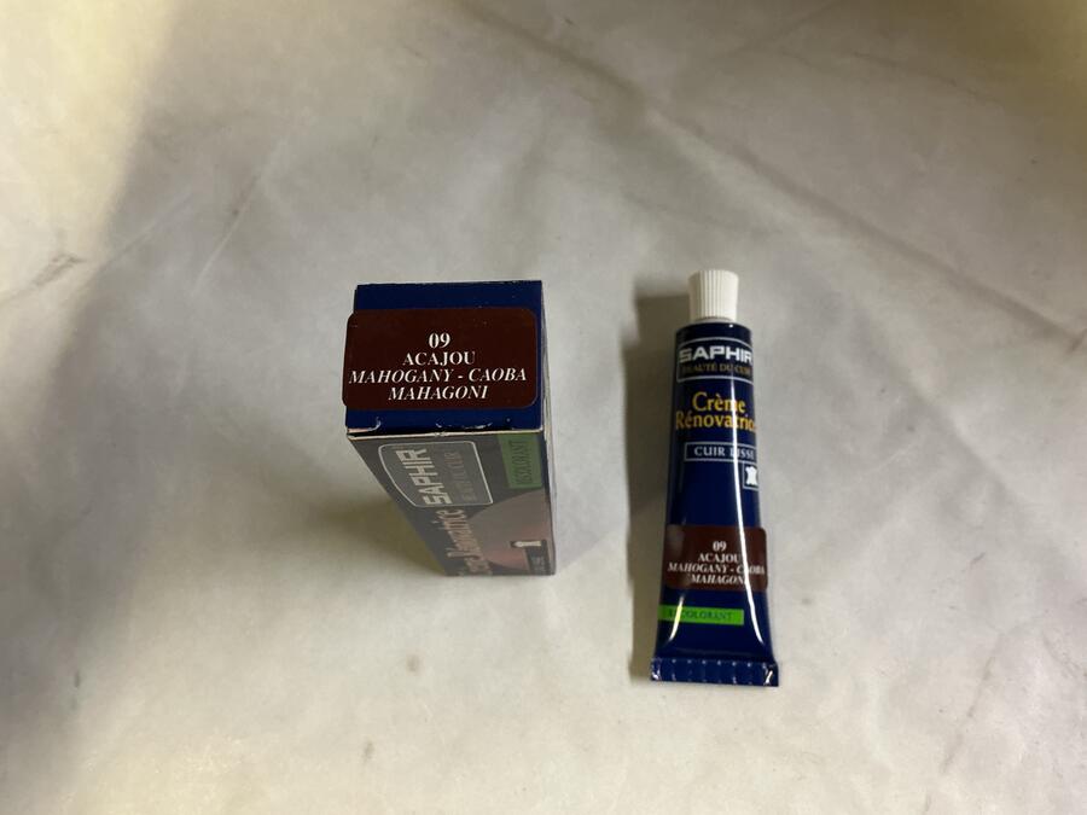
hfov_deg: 61.7
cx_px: 544
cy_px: 408
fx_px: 911
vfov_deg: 48.2
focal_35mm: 29
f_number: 1.8
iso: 125
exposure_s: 1/50
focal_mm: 3
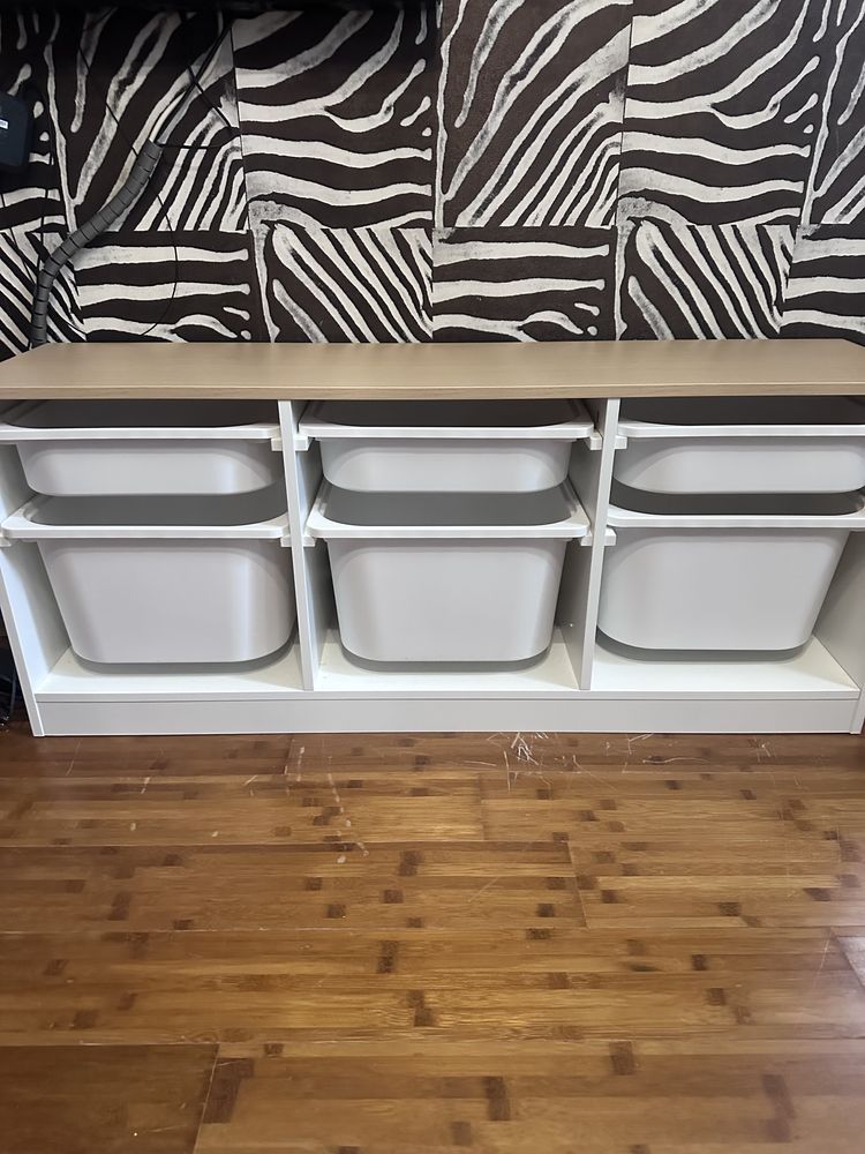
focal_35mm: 24
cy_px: 577
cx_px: 432
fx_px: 800
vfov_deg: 71.6
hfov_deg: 56.8
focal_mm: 6.86
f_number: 1.78
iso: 800
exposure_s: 1/60
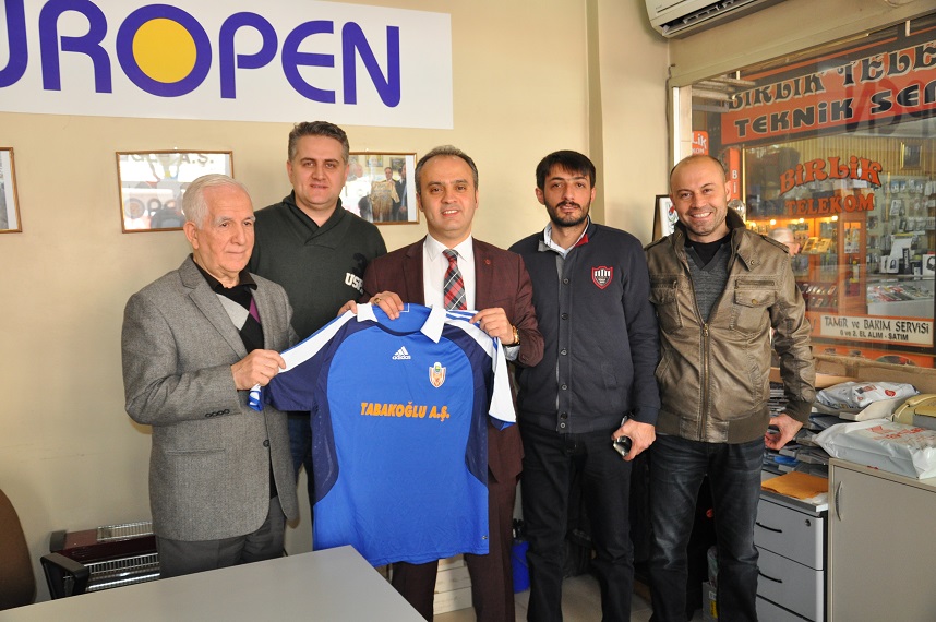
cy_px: 311
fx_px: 818
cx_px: 468
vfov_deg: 41.6
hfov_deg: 59.5
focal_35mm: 32
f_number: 3.8
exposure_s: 1/80
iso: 800
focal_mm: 21
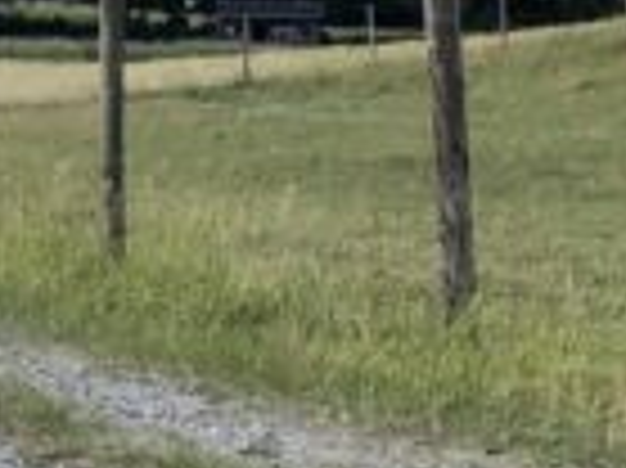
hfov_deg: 11.4
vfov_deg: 9.1
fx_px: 2909
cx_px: -486
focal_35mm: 161
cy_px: 482
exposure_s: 1/600
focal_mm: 3.99
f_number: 1.8
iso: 20
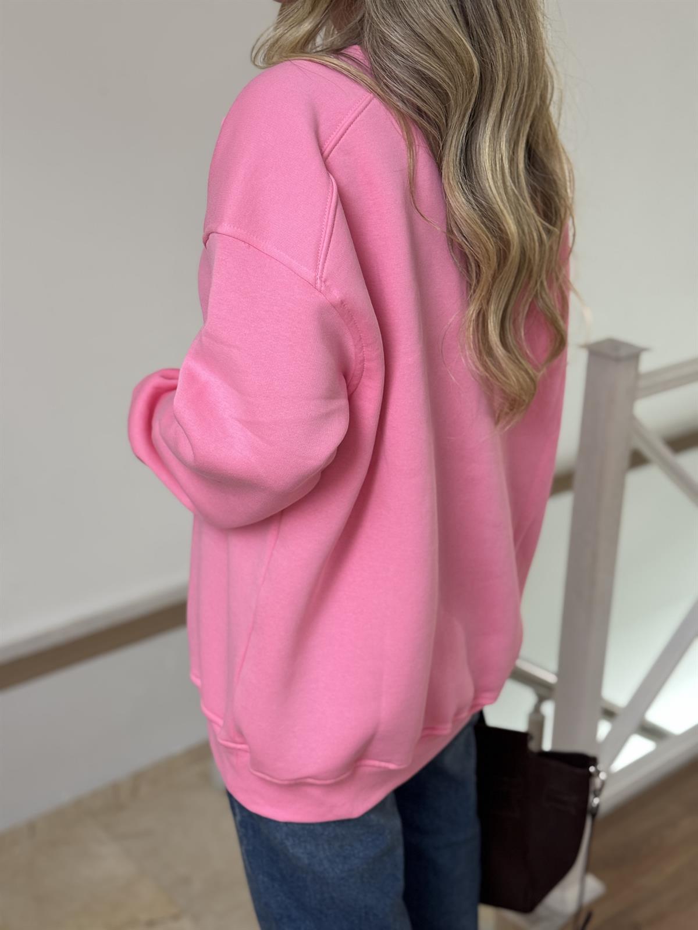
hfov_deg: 30.3
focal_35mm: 48
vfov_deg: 39.7
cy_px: 465
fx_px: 1291
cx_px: 349
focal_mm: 6.76
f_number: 1.78
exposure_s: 1/50
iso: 160
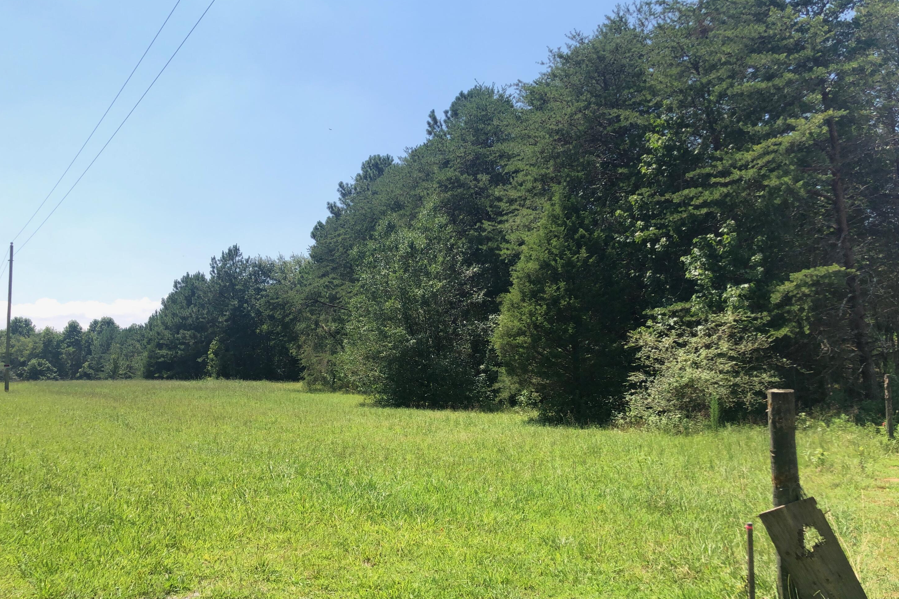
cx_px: 456
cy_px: 318
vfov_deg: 43.6
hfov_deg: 61.9
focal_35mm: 30
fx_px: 749
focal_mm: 3.99
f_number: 1.8
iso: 20
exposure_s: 1/1245
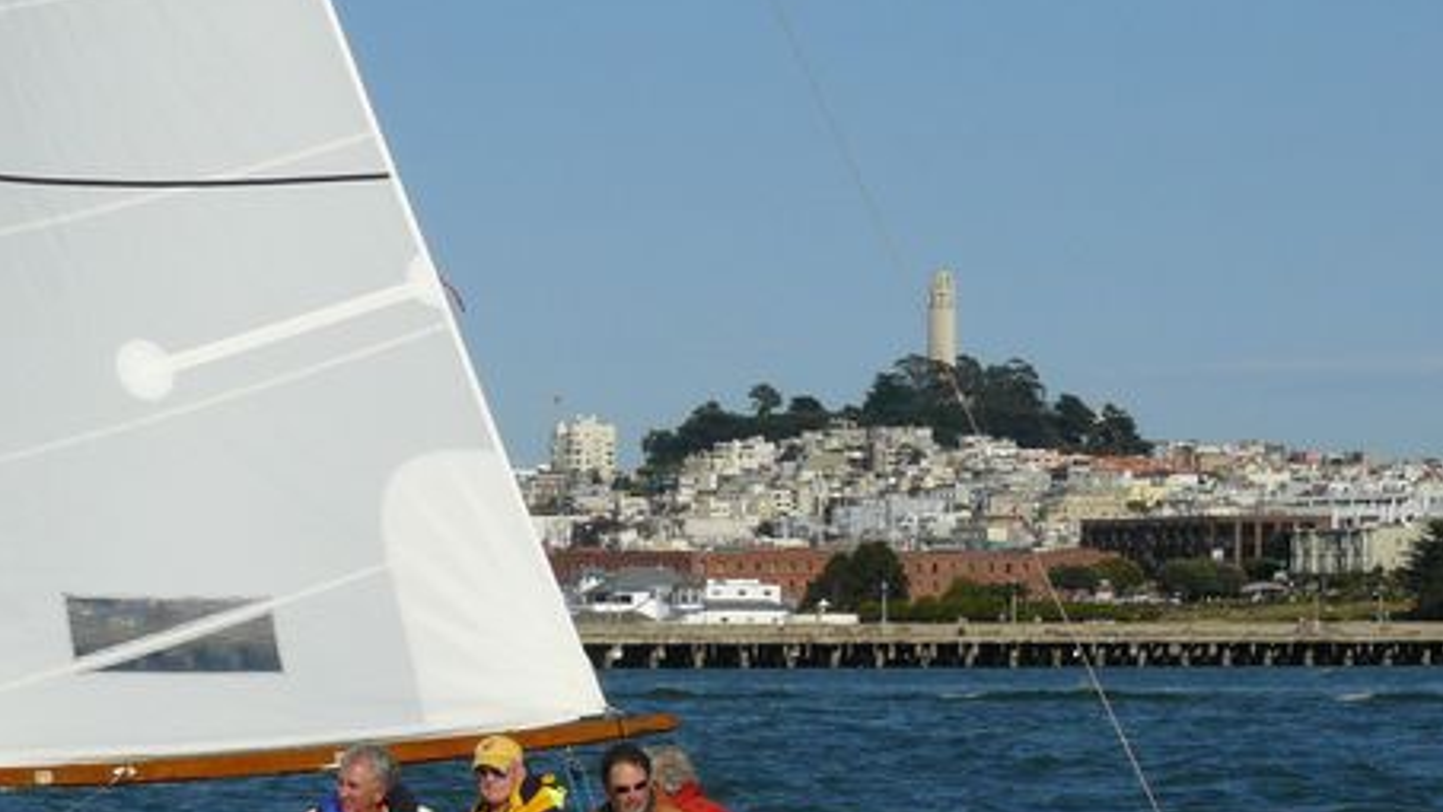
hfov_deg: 12.3
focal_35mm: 175
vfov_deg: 6.9
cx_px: 401
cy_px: 885
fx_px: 6697
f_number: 5.6
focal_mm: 15.2
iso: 100
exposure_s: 1/1000
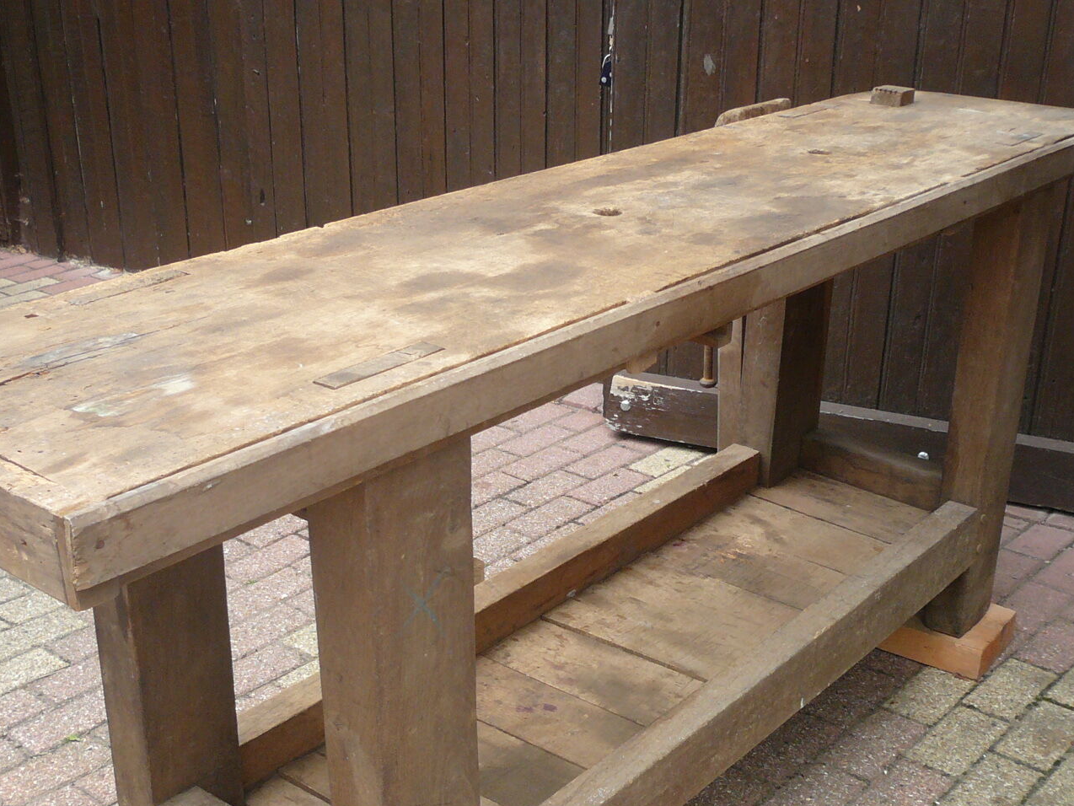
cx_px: 538
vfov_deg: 31.9
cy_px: 546
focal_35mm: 45
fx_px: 1396
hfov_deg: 42.1
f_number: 2.8
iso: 100
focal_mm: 4.6
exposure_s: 1/160
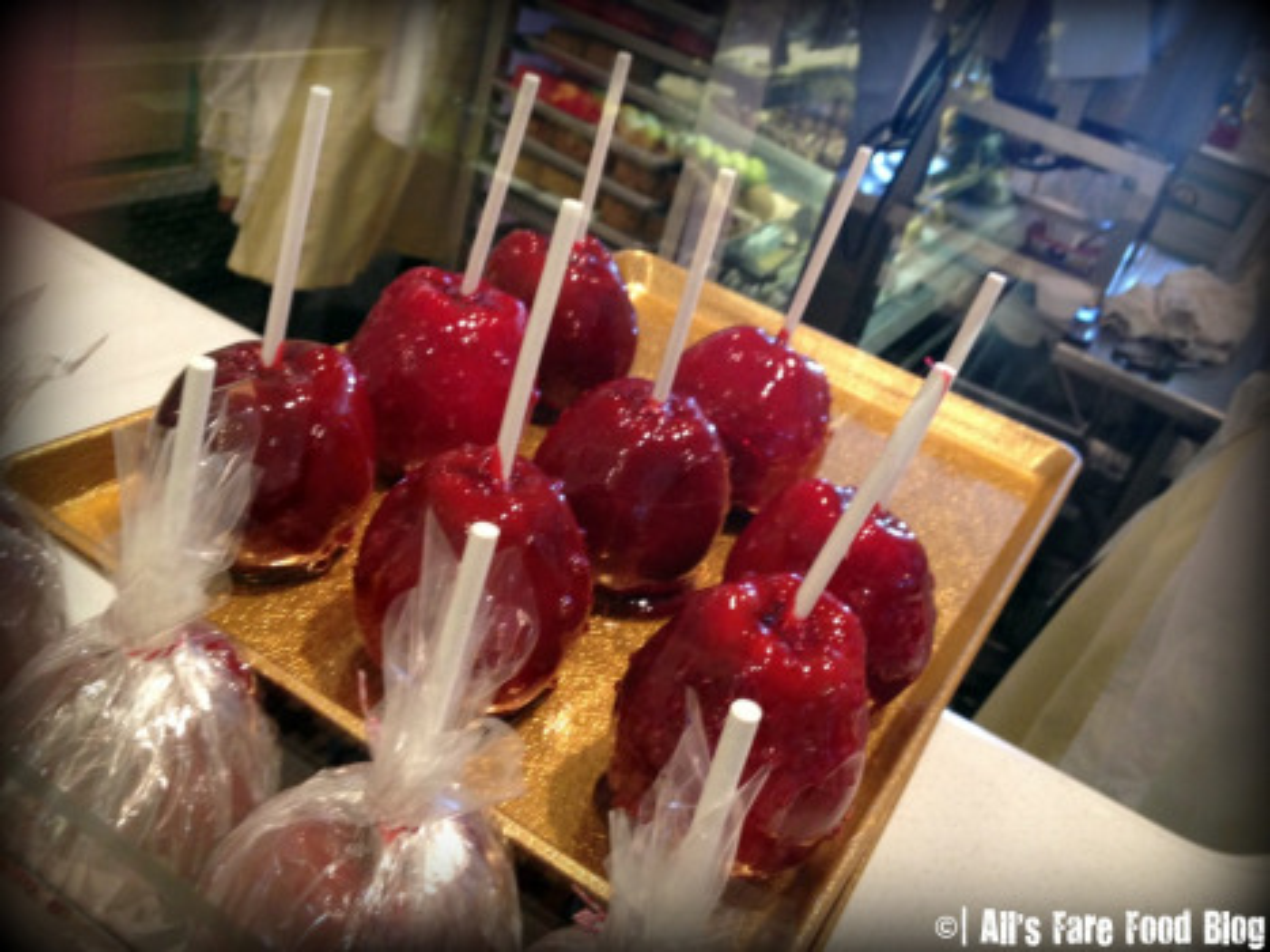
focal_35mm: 35
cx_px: 635
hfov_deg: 52.6
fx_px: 1284
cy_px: 476
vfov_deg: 40.7
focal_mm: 4.28
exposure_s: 1/20
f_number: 2.4
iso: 160
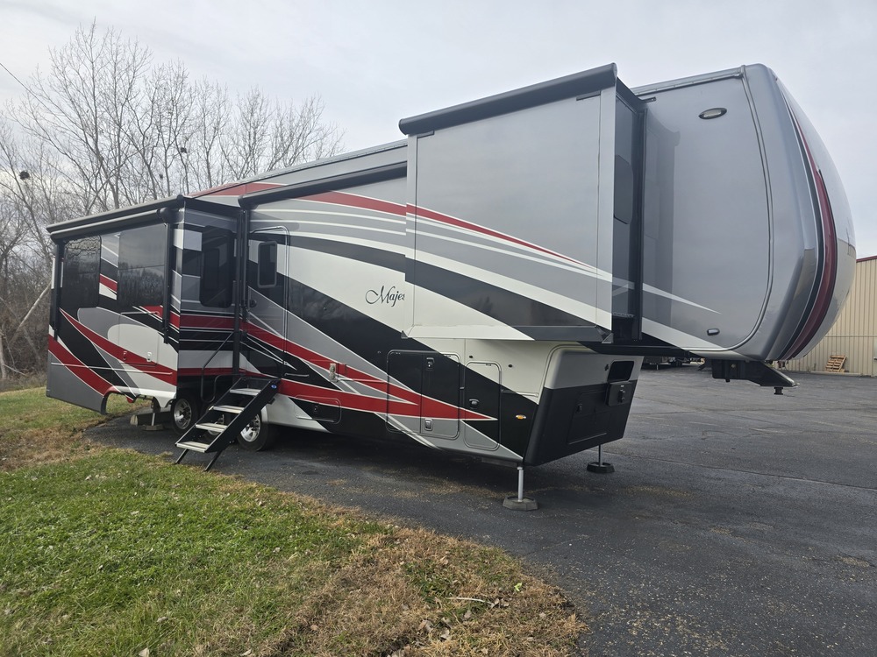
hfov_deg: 73.9
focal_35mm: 23
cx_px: 438
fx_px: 583
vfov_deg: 58.9
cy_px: 328
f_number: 1.7
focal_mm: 6.3
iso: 12
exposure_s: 1/268
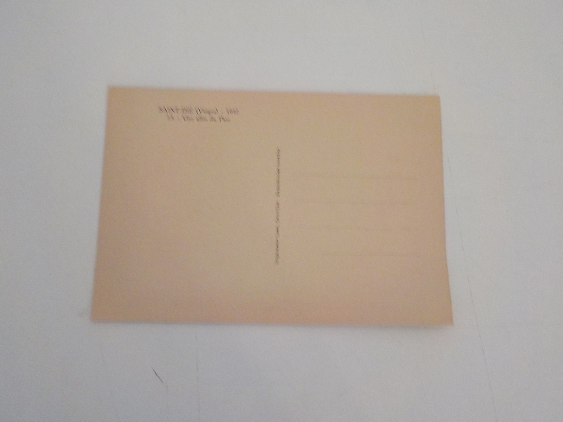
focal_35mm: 30
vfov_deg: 46.8
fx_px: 488
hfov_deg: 60.0
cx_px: 282
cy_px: 211
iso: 400
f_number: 3.3
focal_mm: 4.1
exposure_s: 1/25
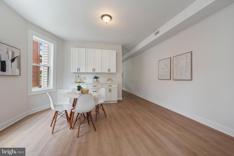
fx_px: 98
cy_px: 78
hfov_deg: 100.4
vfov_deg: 77.4
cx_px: 117
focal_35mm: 15
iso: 320
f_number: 8
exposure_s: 1/20
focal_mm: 15
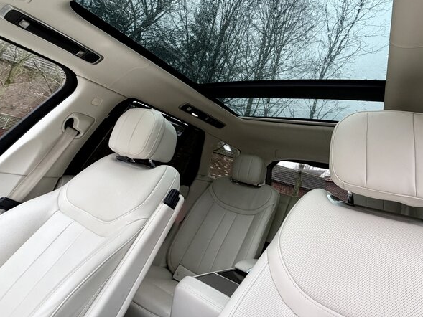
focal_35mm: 19
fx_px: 232
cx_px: 247
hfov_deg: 83.9
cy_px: 103
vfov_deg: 66.6
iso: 320
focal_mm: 2.22
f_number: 2.2
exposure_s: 1/50
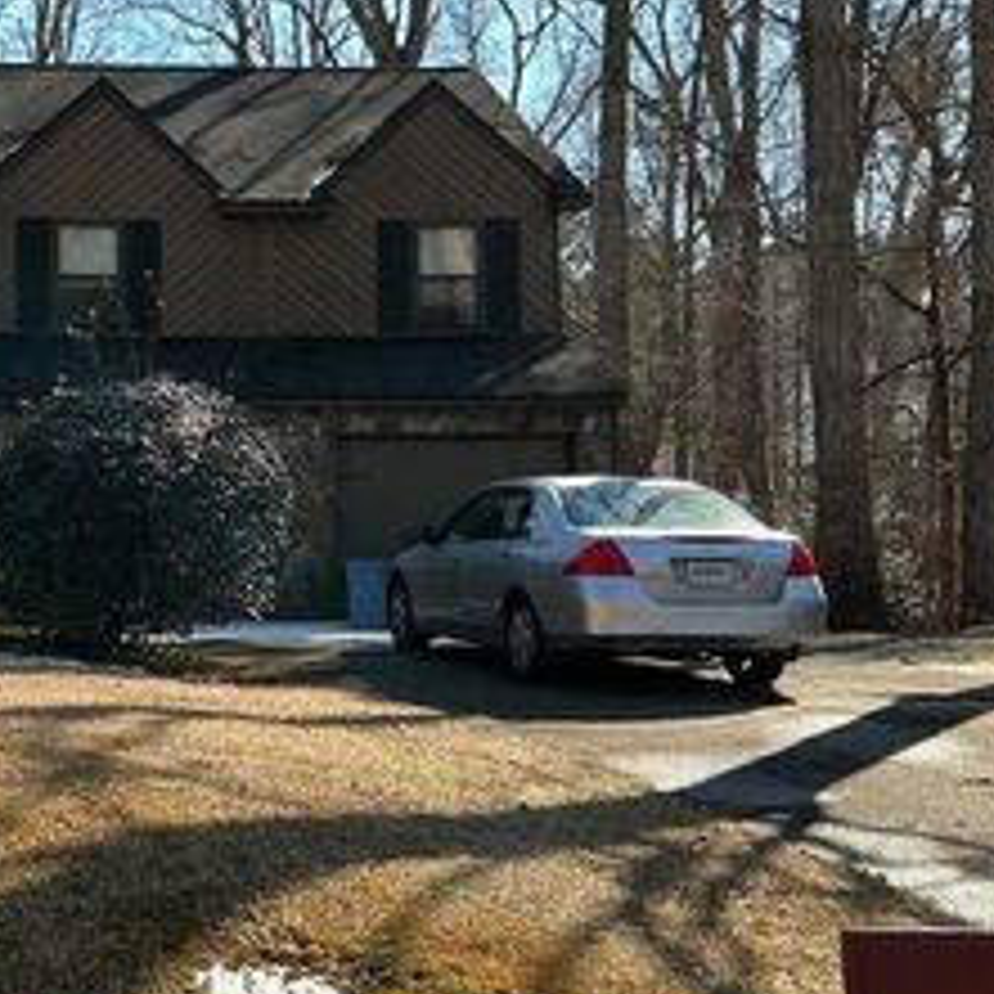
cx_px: 67
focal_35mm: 58
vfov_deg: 29.5
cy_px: 394
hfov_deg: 28.2
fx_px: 1884
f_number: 1.8
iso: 25
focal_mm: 3
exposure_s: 1/842
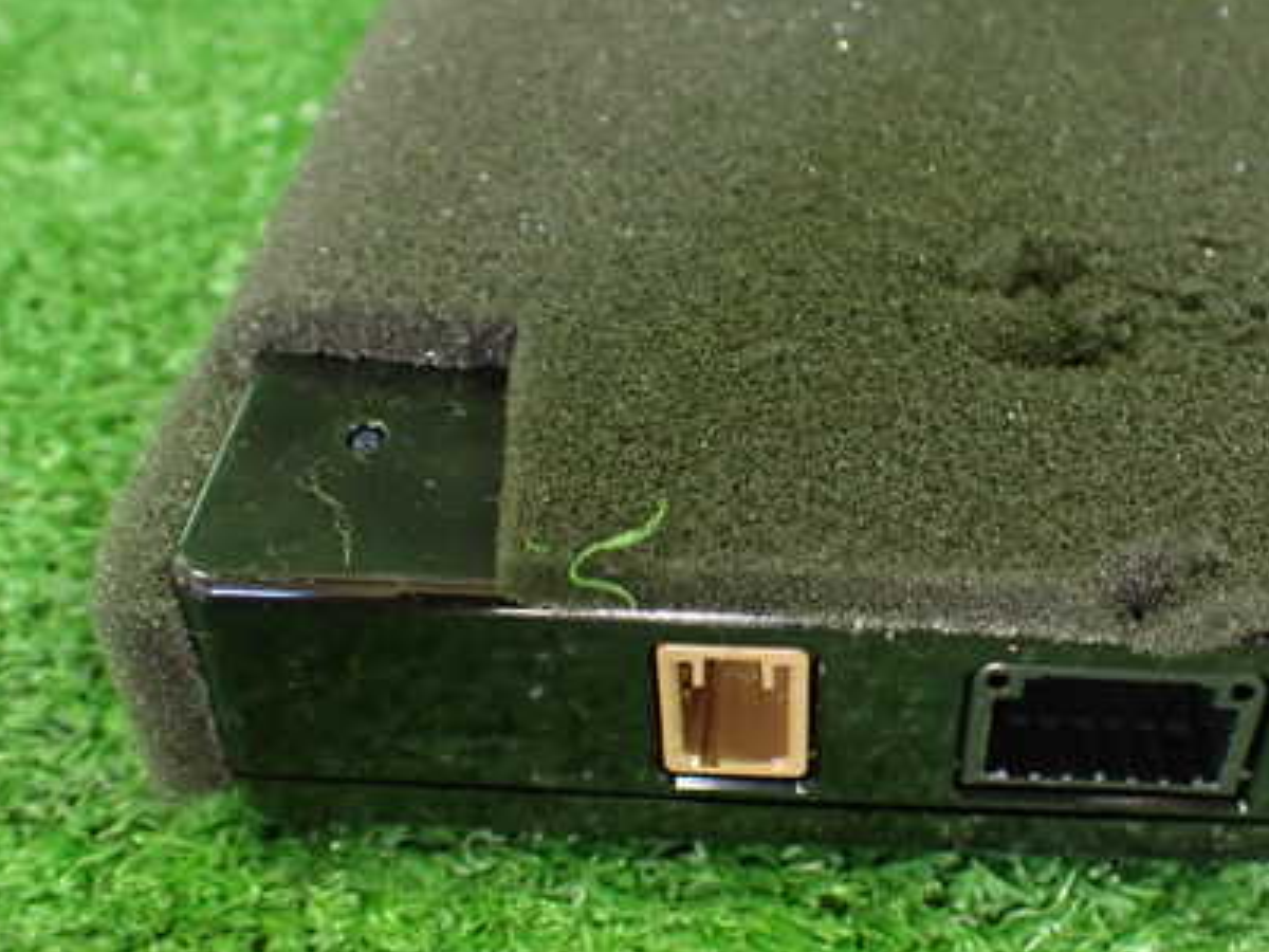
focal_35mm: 45
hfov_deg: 41.5
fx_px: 1650
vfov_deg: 32.2
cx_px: 860
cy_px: 454
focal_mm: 5.4
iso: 800
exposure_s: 1/30
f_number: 2.3
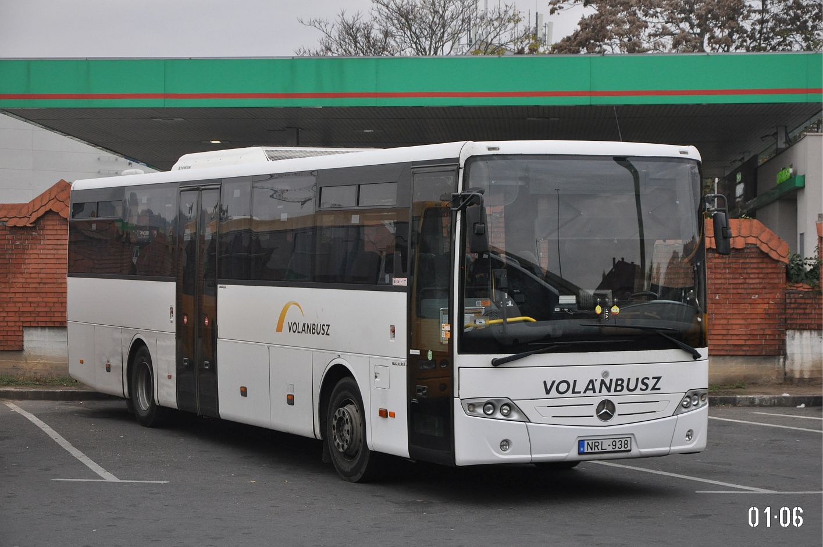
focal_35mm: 87
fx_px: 1987
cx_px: 412
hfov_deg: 23.4
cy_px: 274
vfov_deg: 15.7
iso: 1000
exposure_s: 1/500
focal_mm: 58
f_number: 5
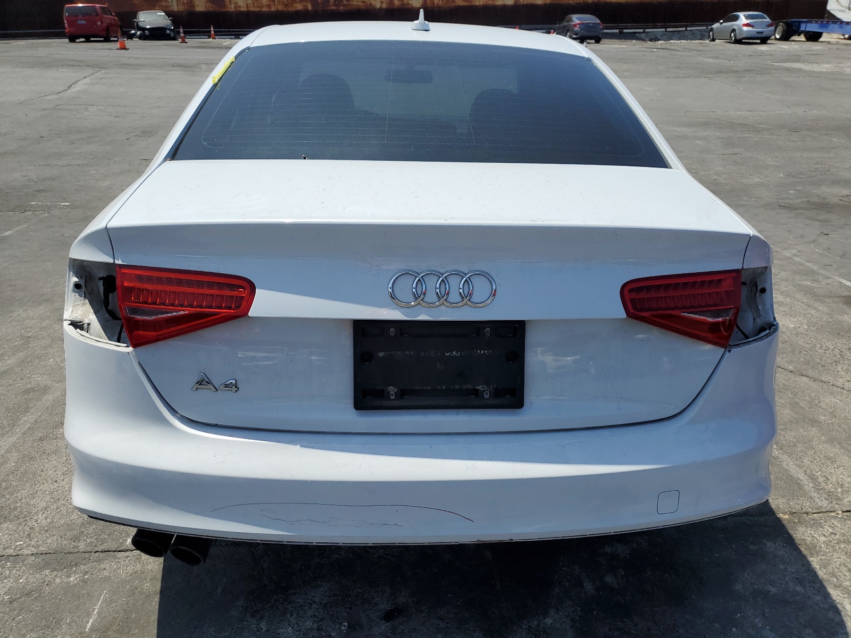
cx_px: 426
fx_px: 639
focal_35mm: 26
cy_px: 319
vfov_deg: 53.1
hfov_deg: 67.3
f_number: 1.5
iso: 50
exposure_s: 1/5000
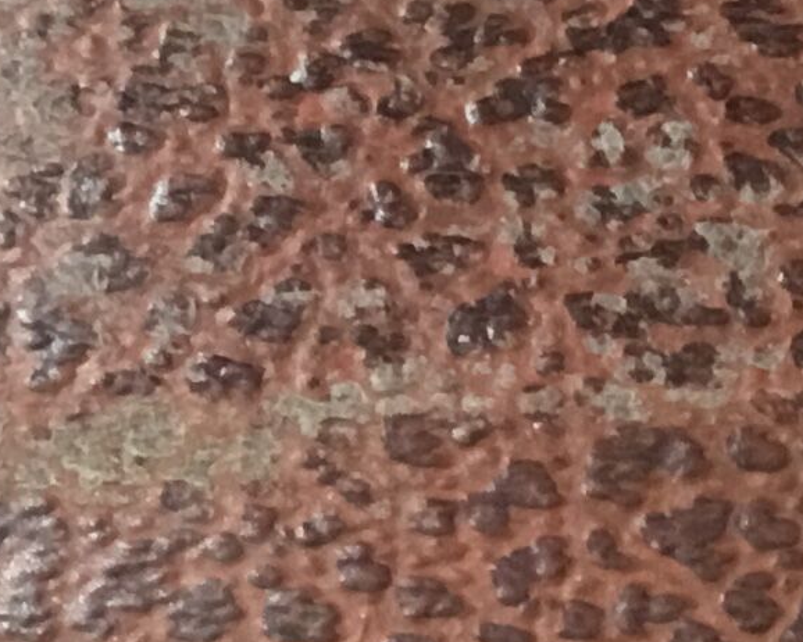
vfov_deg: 8.7
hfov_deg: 11.1
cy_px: 1091
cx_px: 936
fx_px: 4063
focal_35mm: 171
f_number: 2.4
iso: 160
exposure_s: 1/33
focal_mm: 3.3
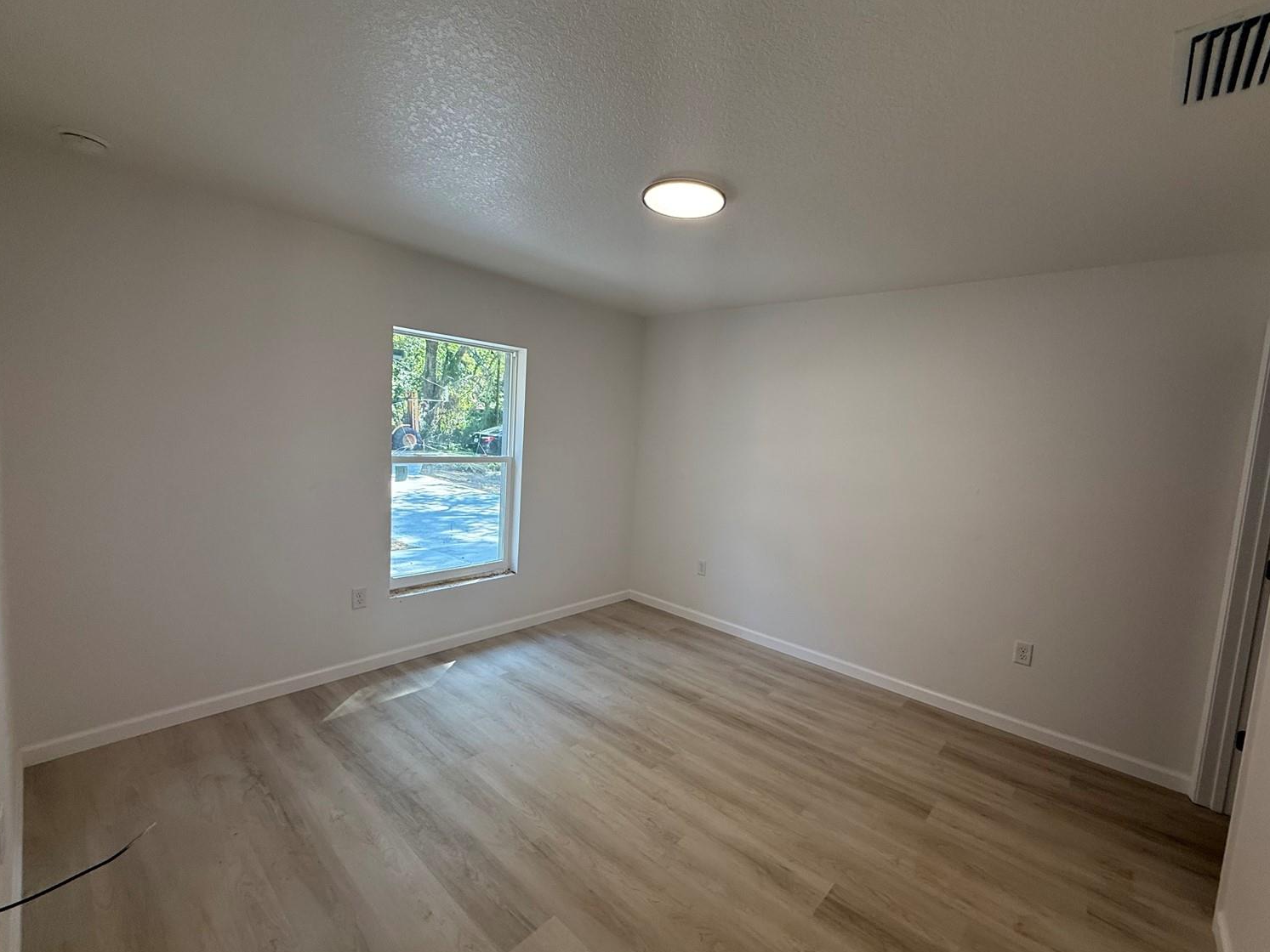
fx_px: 550
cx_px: 672
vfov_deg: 81.8
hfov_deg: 98.1
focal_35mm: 15
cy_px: 482
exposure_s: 1/120
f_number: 2.2
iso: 160
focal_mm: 2.22
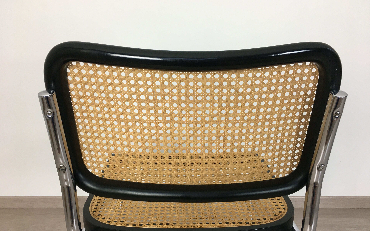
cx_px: 184
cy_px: 134
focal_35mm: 31
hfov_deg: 61.2
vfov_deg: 40.5
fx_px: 313
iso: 50
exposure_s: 1/33
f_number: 2.2
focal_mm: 4.15
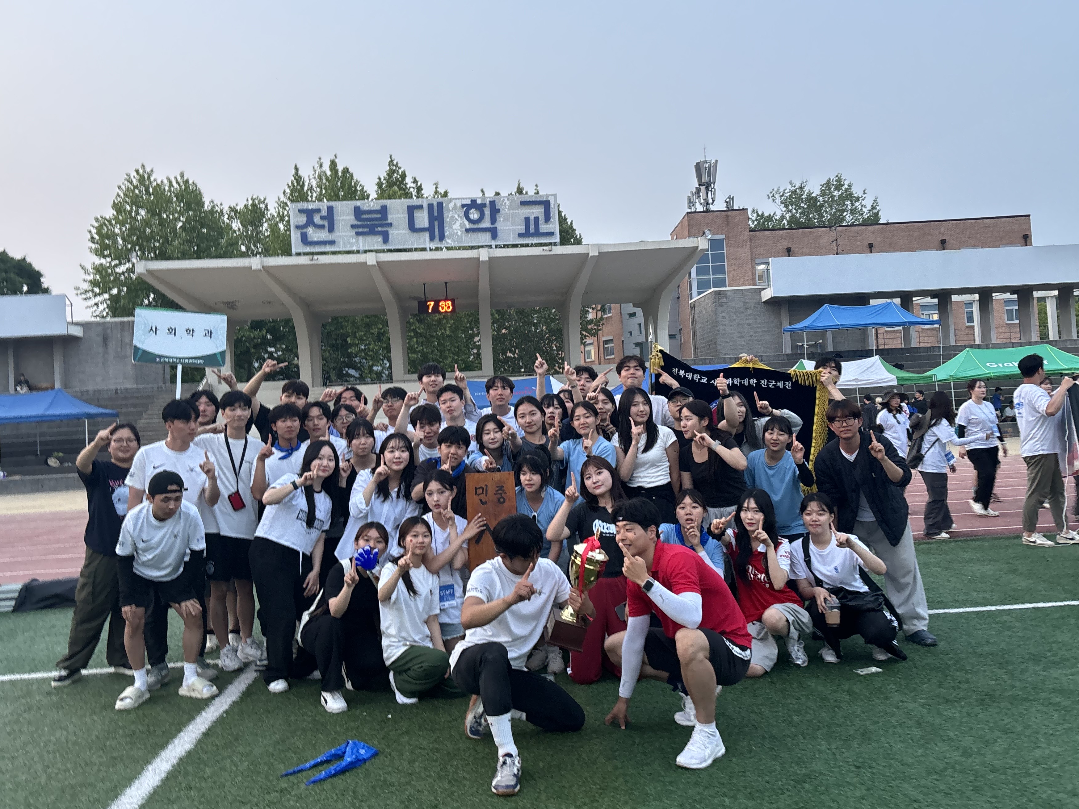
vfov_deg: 46.8
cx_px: 528
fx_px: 935
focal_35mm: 30
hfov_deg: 60.0
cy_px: 383
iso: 125
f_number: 1.6
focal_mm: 5.96
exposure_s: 1/67
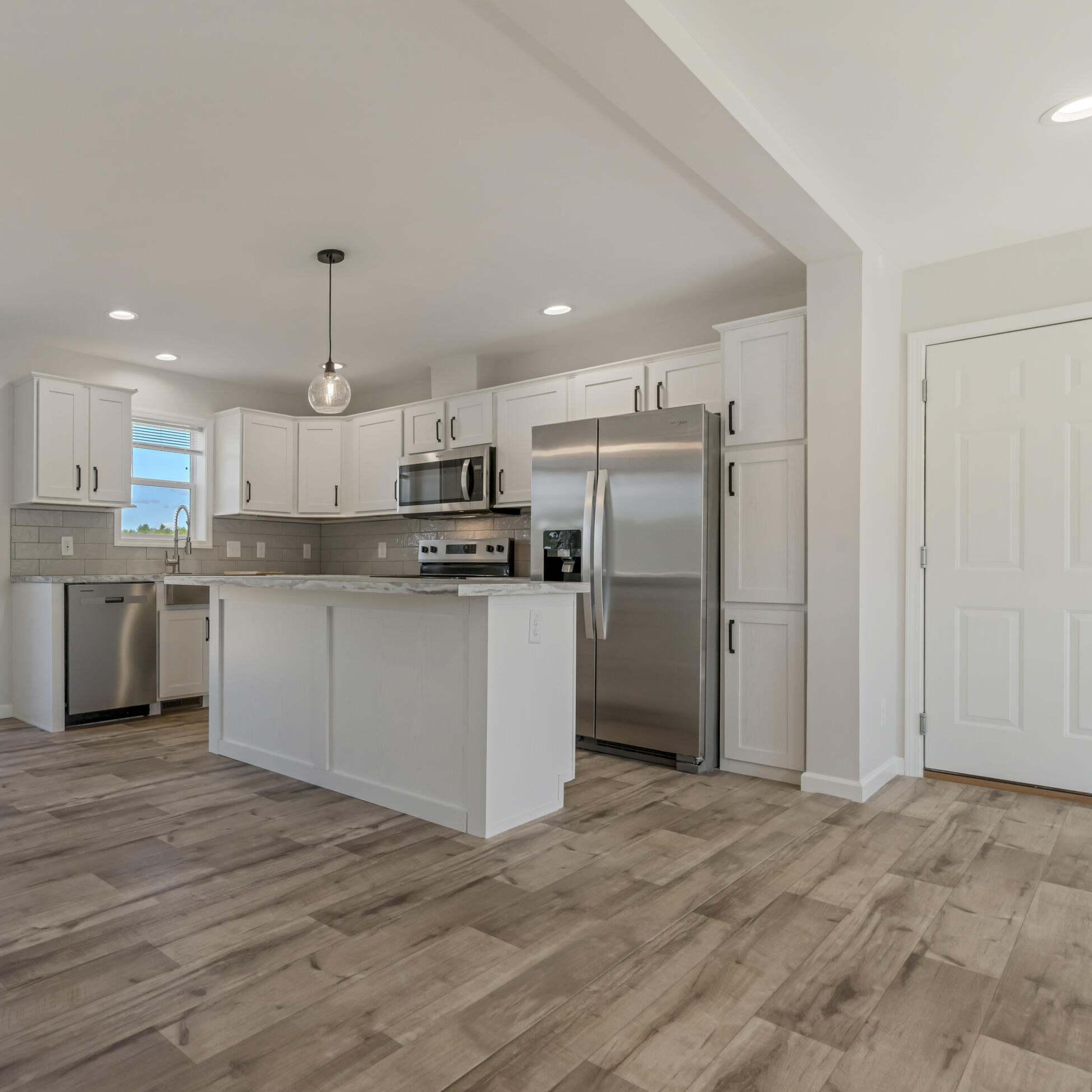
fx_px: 749
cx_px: 271
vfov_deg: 72.1
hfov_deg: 67.5
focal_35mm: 21
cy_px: 558
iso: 800
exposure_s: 1/250
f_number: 8
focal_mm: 16
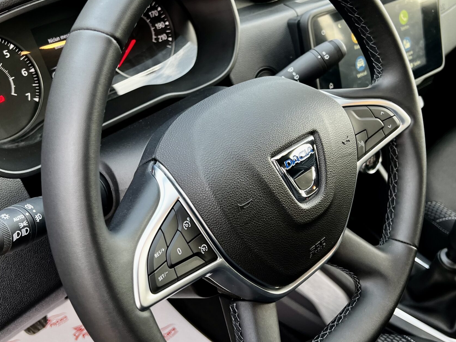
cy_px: 146
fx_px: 527
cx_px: 222
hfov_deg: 46.8
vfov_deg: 35.9
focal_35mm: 40
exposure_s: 1/118
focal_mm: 5.7
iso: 125
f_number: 1.5
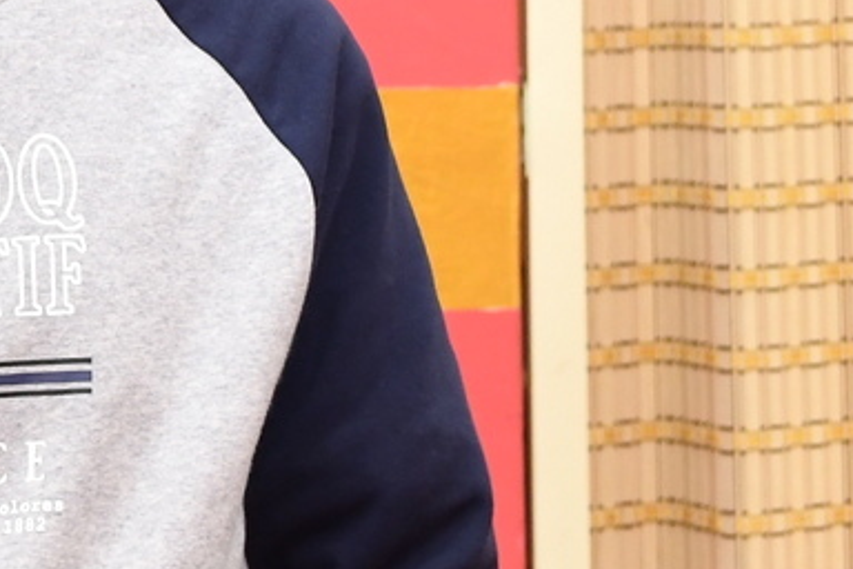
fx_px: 5189
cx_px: -1599
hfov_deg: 8.2
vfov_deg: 6.3
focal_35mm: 219
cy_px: -18
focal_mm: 35
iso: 800
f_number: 4.5
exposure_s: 1/200
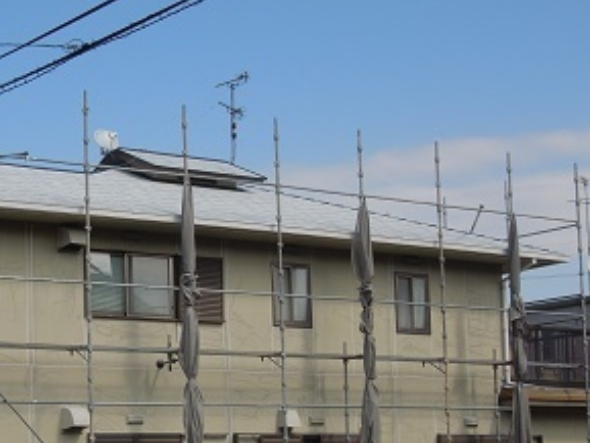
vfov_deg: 17.6
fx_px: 1415
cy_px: 362
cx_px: 157
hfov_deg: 23.3
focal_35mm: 83
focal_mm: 8.7
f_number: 4
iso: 100
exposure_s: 1/800
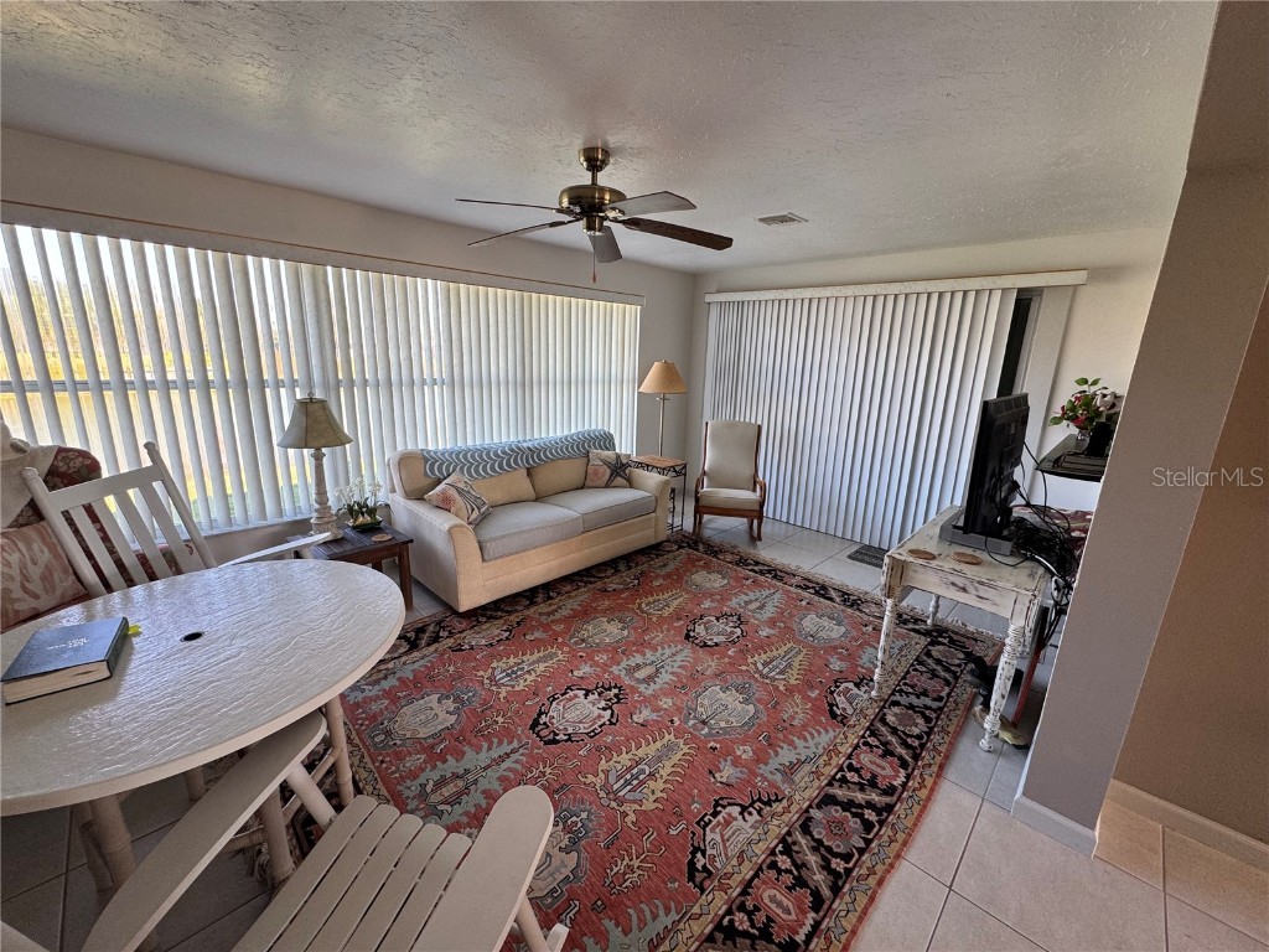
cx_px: 634
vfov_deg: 85.7
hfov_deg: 102.1
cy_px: 476
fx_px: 513
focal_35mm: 14
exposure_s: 1/99
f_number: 2.2
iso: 64
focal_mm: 2.22
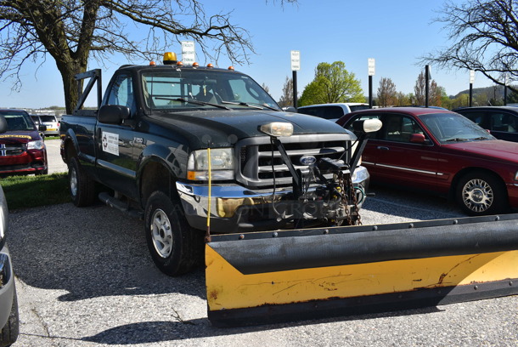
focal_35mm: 30
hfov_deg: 61.9
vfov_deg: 43.7
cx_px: 259
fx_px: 432
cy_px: 174
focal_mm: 20
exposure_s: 1/320
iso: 100
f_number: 9
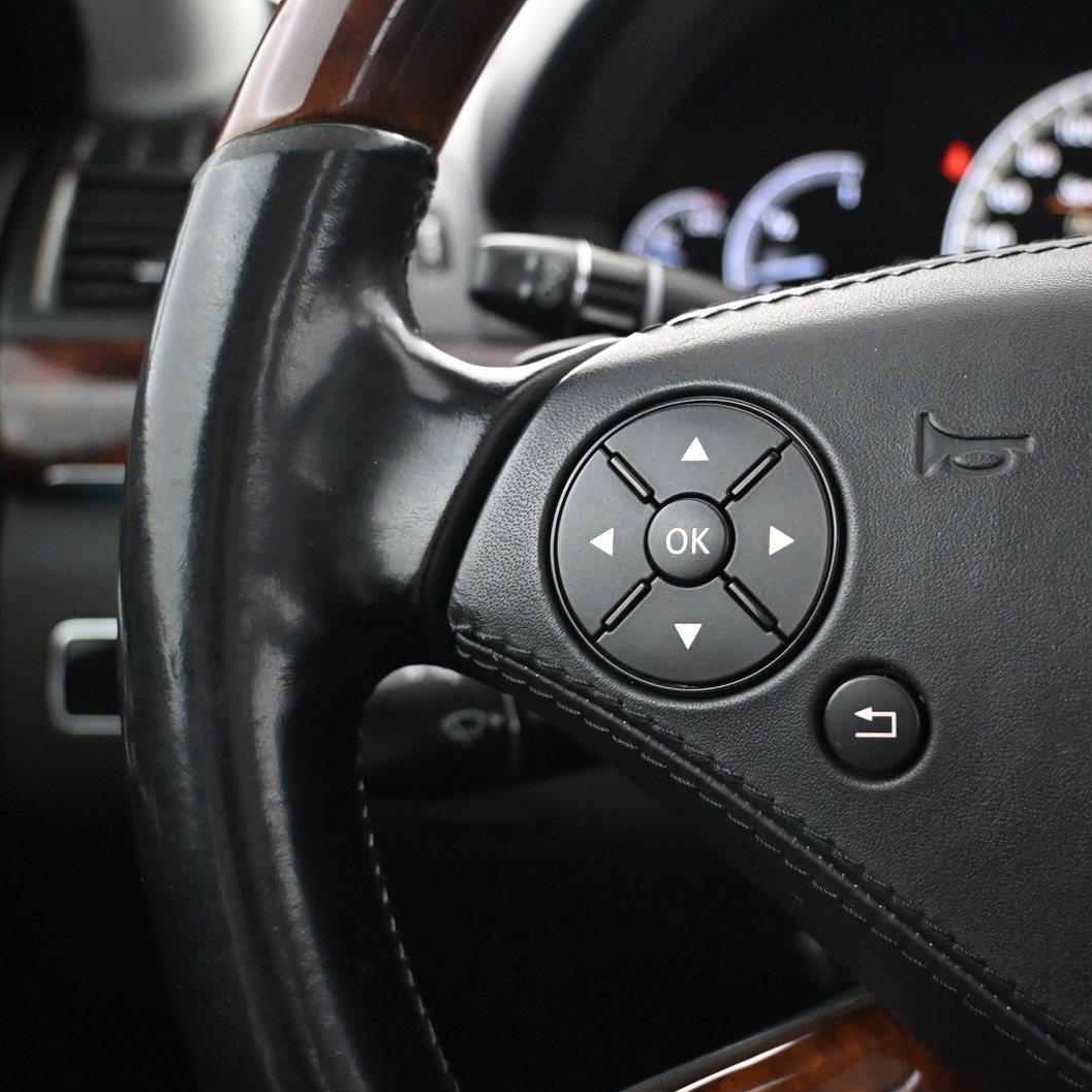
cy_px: 540
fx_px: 1535
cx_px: 728
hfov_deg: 38.7
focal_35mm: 43
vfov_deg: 39.2
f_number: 4
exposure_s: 1/40
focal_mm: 22
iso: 6400
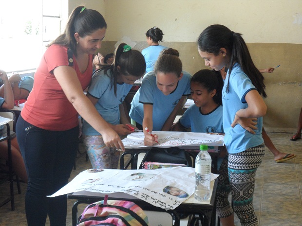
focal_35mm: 54
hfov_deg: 35.5
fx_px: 471
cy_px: 113
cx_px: 151
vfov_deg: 27.0
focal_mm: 9.8
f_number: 4.1
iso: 240
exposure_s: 1/45
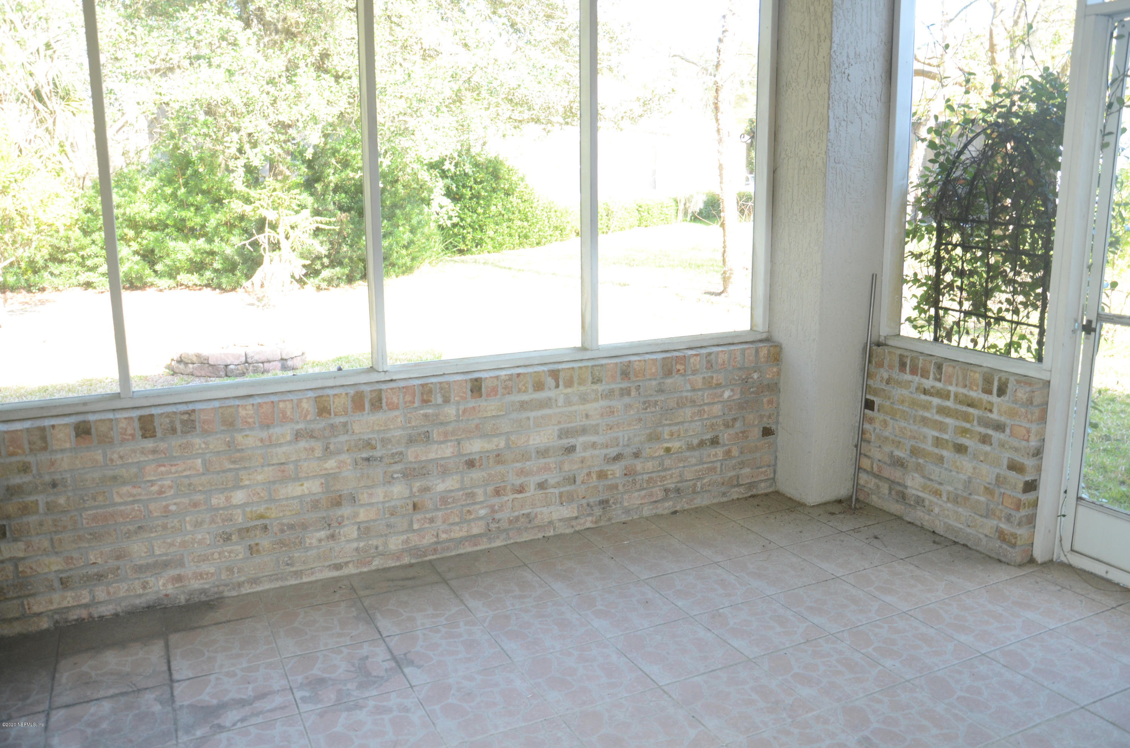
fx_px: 846
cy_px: 374
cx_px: 565
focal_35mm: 27
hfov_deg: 67.5
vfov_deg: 47.7
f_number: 4.5
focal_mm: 18
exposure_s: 1/80
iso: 640
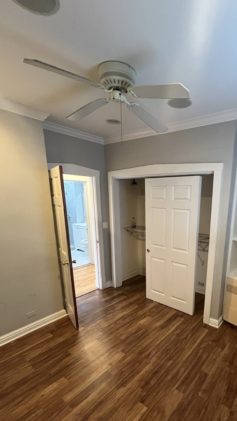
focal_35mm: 17
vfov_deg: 95.0
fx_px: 190
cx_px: 166
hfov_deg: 61.7
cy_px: 247
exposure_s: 1/60
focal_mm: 1.57
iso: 500
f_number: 1.8
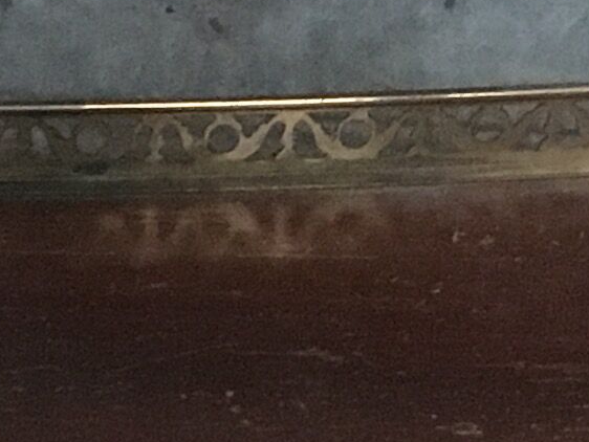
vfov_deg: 6.8
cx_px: -134
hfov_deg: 9.4
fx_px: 3541
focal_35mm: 208
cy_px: 998
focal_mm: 4.15
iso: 250
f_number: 2.2
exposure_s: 1/17
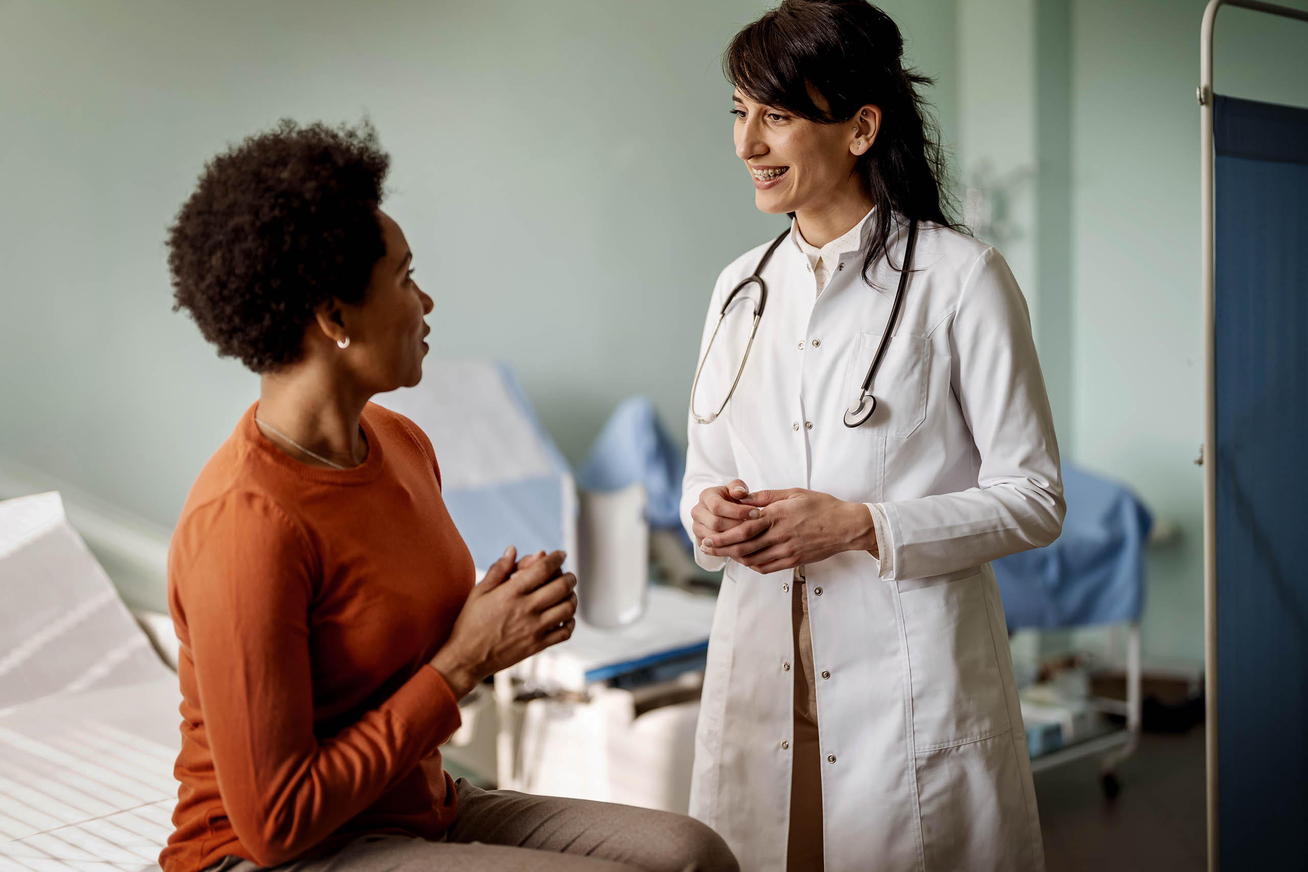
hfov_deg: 39.6
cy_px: 436
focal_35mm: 50
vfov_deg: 27.0
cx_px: 654
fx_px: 1817
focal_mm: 50
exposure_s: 1/400
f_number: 1.3
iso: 100
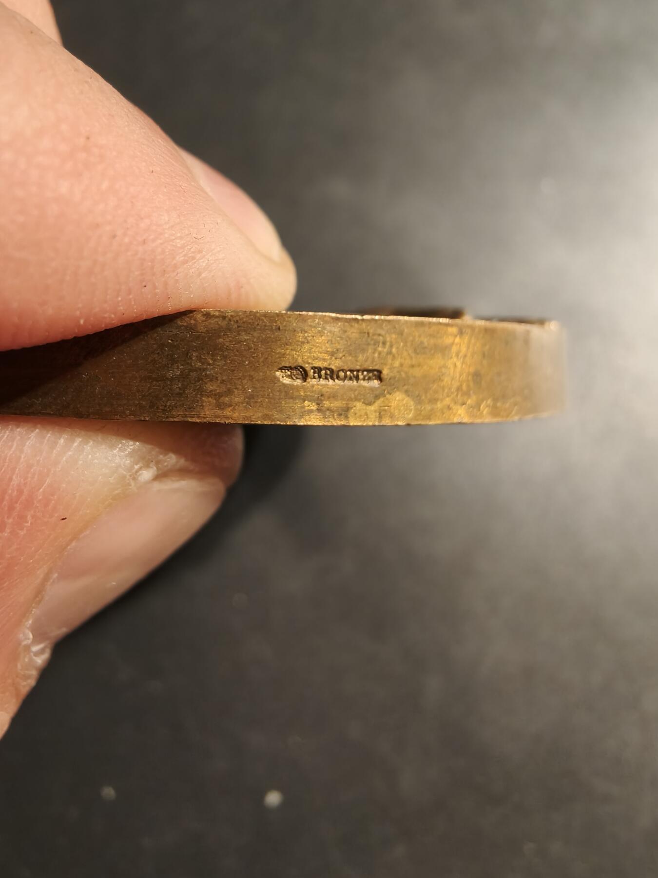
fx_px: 583
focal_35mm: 23
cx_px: 329
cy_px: 439
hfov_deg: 58.9
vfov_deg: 73.9
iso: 320
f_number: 2
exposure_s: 1/100
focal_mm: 2.32
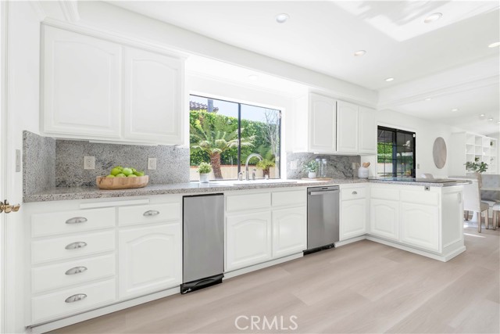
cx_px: 250
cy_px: 167
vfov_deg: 77.4
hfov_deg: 100.4
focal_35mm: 15
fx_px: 208
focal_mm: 15
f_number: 8
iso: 100
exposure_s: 1/30
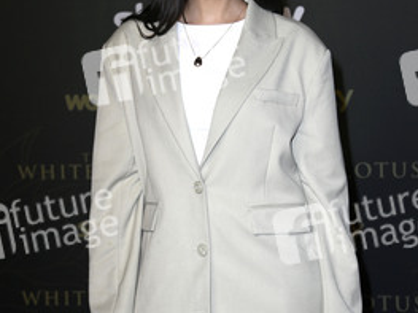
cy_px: 148
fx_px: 1448
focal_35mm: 120
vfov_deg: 12.3
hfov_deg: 16.4
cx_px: 210
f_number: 5
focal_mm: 82
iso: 800
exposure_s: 1/250
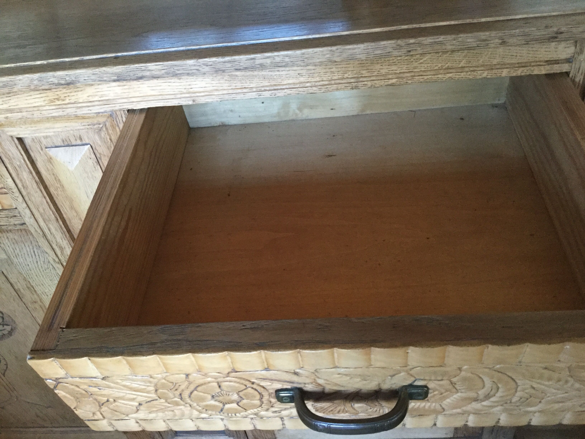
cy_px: 220
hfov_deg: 58.4
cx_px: 292
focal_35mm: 31
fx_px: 524
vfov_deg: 45.4
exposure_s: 1/20
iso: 200
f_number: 2.4
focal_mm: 3.3
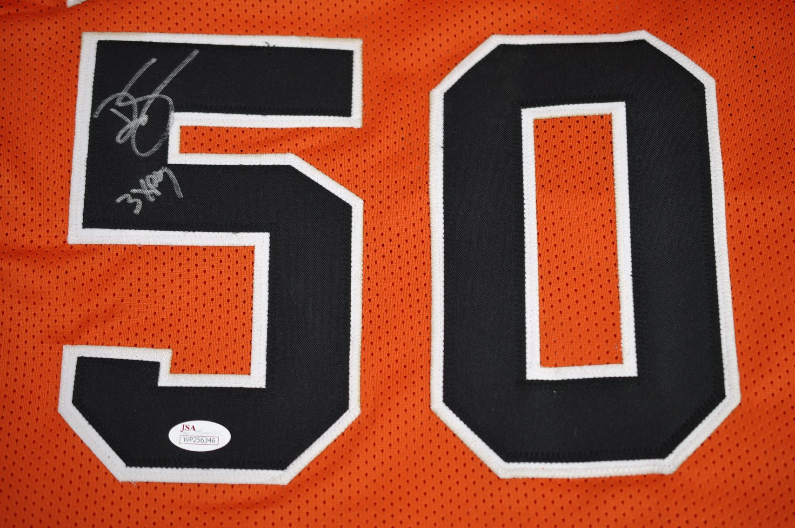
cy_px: 264
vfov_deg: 22.6
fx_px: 1323
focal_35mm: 60
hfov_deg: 33.4
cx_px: 398
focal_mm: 40
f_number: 3.5
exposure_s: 1/50
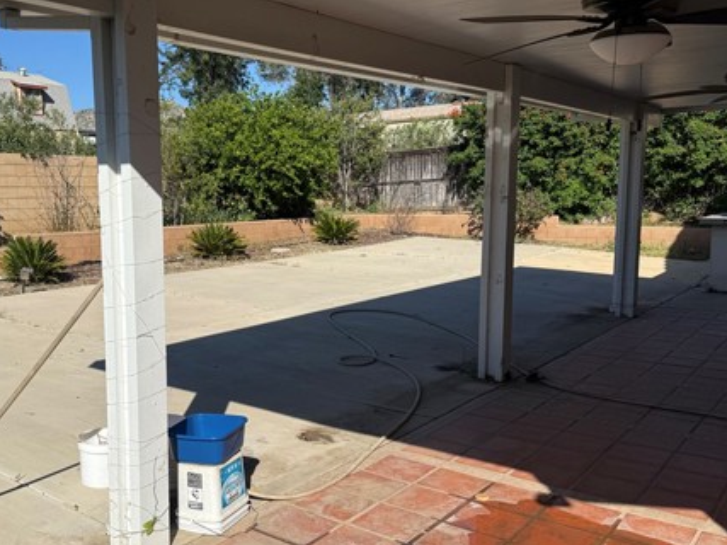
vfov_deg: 39.6
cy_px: 283
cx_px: 240
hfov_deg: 50.4
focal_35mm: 36
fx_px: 756
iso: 80
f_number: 1.78
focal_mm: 6.76
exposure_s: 1/6711
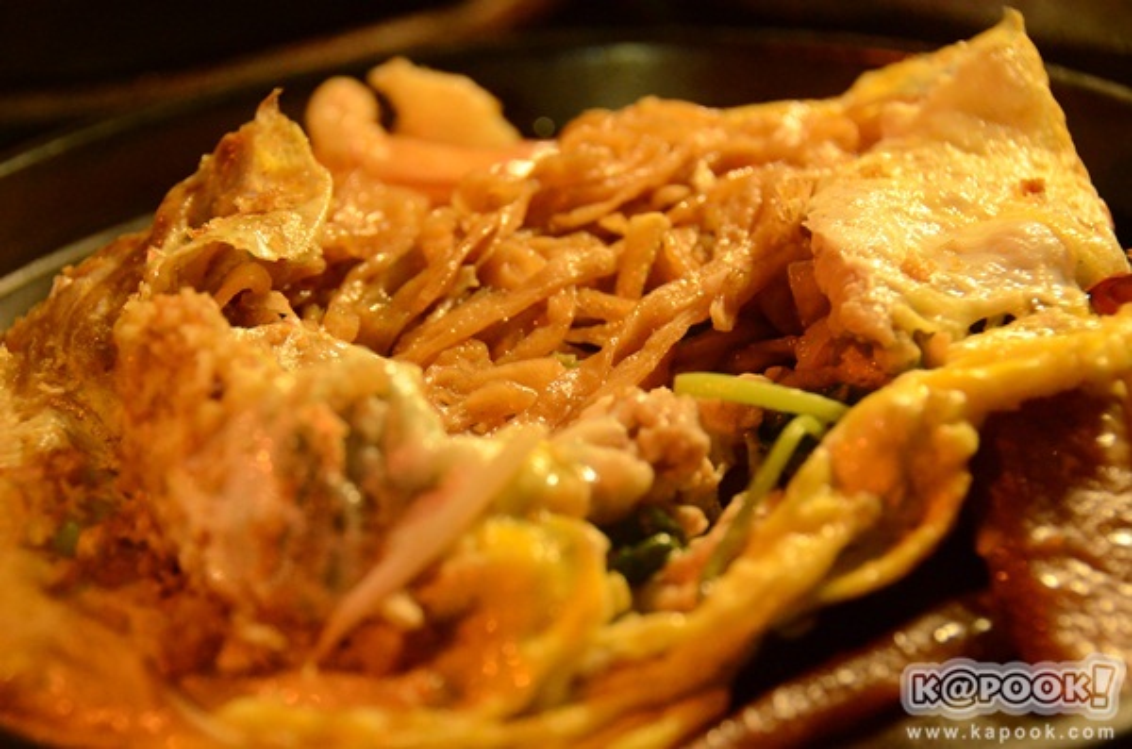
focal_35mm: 105
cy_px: 374
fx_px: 3294
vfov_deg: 13.0
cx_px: 566
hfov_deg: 19.5
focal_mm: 70
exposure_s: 1/80
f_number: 5
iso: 4000
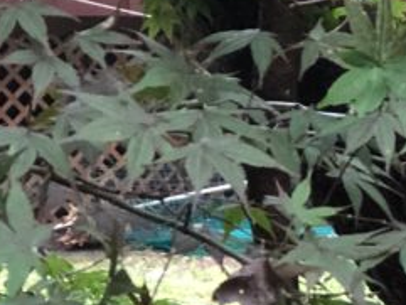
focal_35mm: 242
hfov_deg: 8.0
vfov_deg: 6.1
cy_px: 271
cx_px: 574
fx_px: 2840
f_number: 2.8
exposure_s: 1/60
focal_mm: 6.6
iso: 800
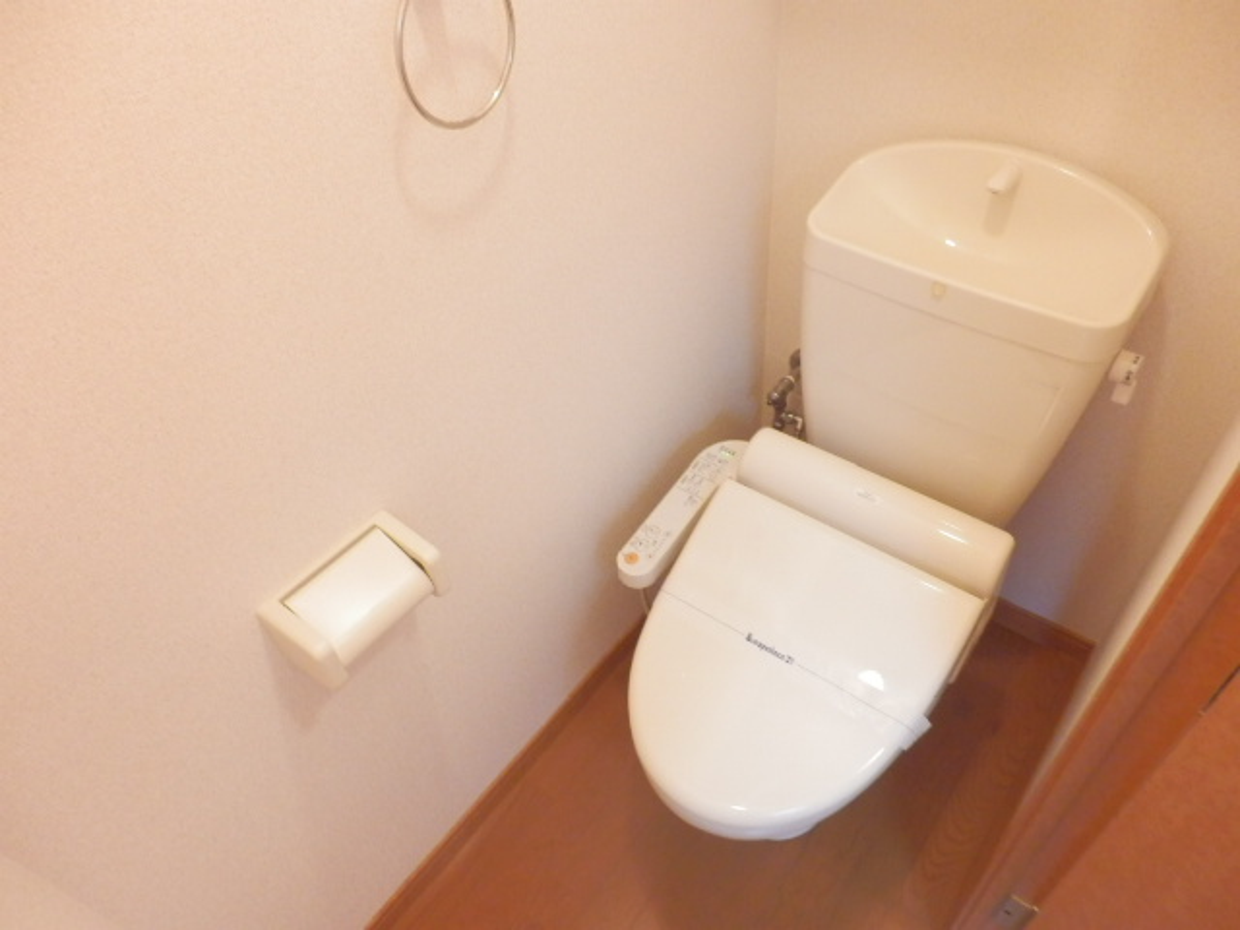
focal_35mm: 24
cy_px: 465
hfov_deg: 71.6
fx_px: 860
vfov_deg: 56.8
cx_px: 620
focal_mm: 4.2
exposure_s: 1/15
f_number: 3
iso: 800
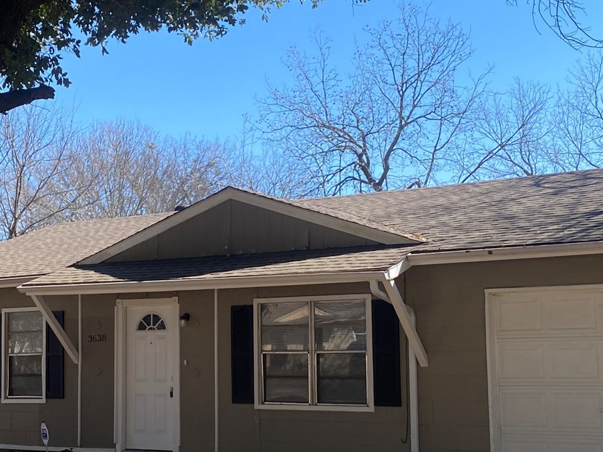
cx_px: 300
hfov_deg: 32.7
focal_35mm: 59
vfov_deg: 24.8
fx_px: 1028
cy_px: 268
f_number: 1.8
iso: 32
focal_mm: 4.25
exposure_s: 1/1103
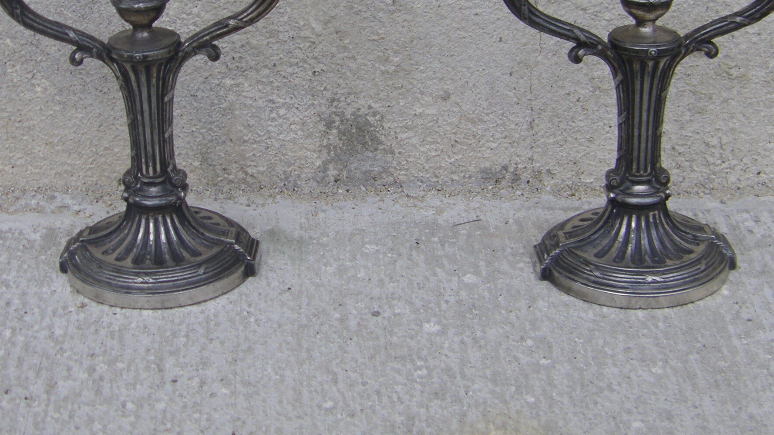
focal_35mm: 76
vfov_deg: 15.8
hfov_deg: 27.9
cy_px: 111
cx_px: 381
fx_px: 1560
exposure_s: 1/250
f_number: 3.5
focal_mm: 6.3
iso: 64
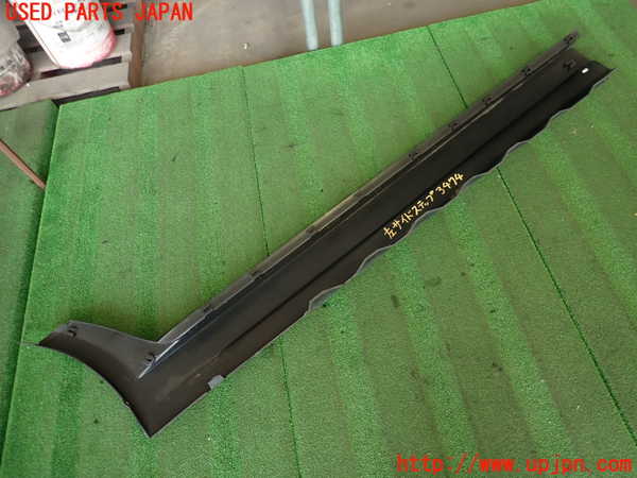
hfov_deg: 69.4
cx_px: 318
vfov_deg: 54.9
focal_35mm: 25
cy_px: 239
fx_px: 460
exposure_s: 1/50
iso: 200
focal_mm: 4.5
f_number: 2
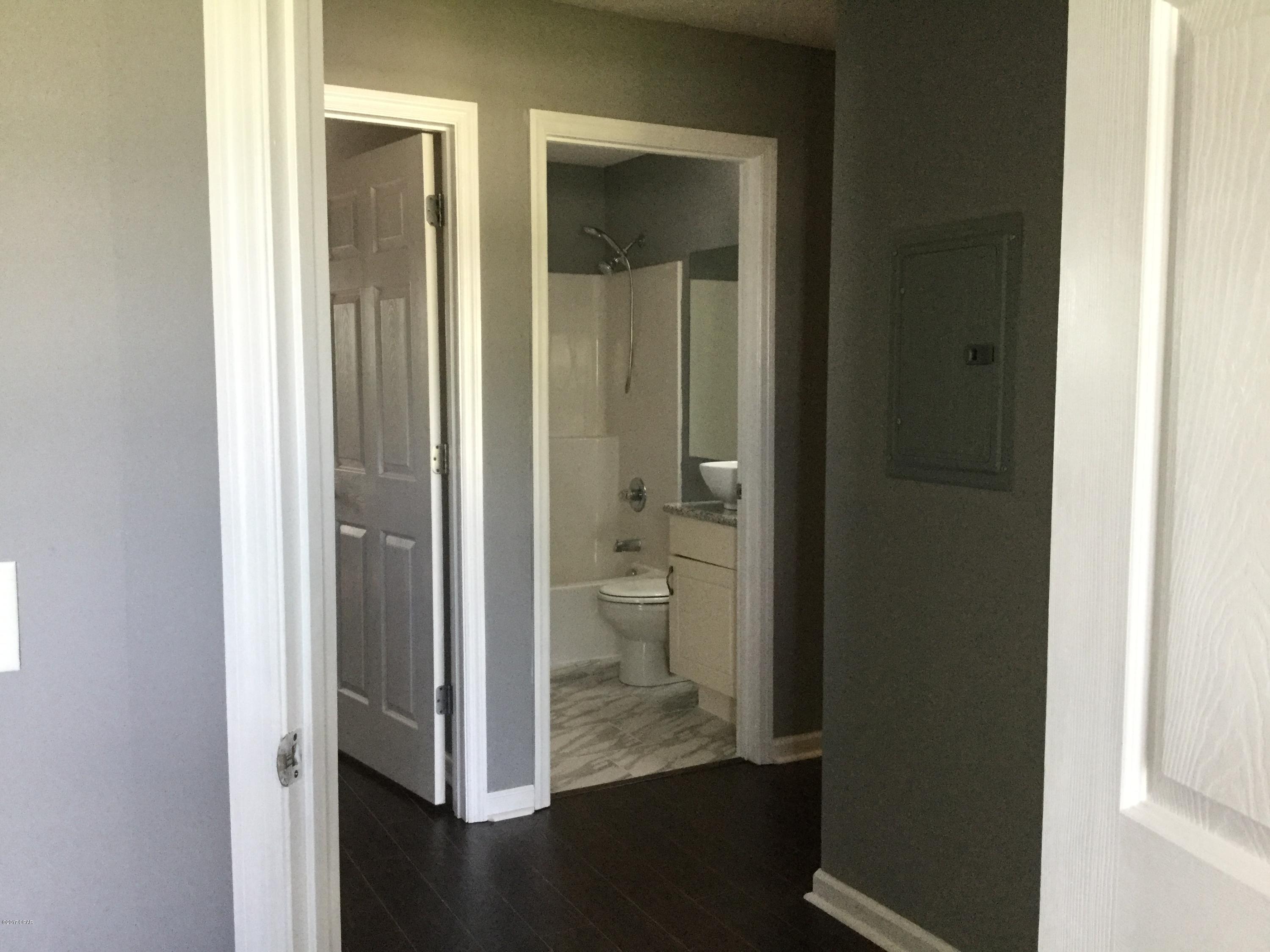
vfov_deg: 45.4
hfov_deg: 58.4
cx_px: 635
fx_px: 1137
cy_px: 476
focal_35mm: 31
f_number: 2.4
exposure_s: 1/30
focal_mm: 3.3
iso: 125
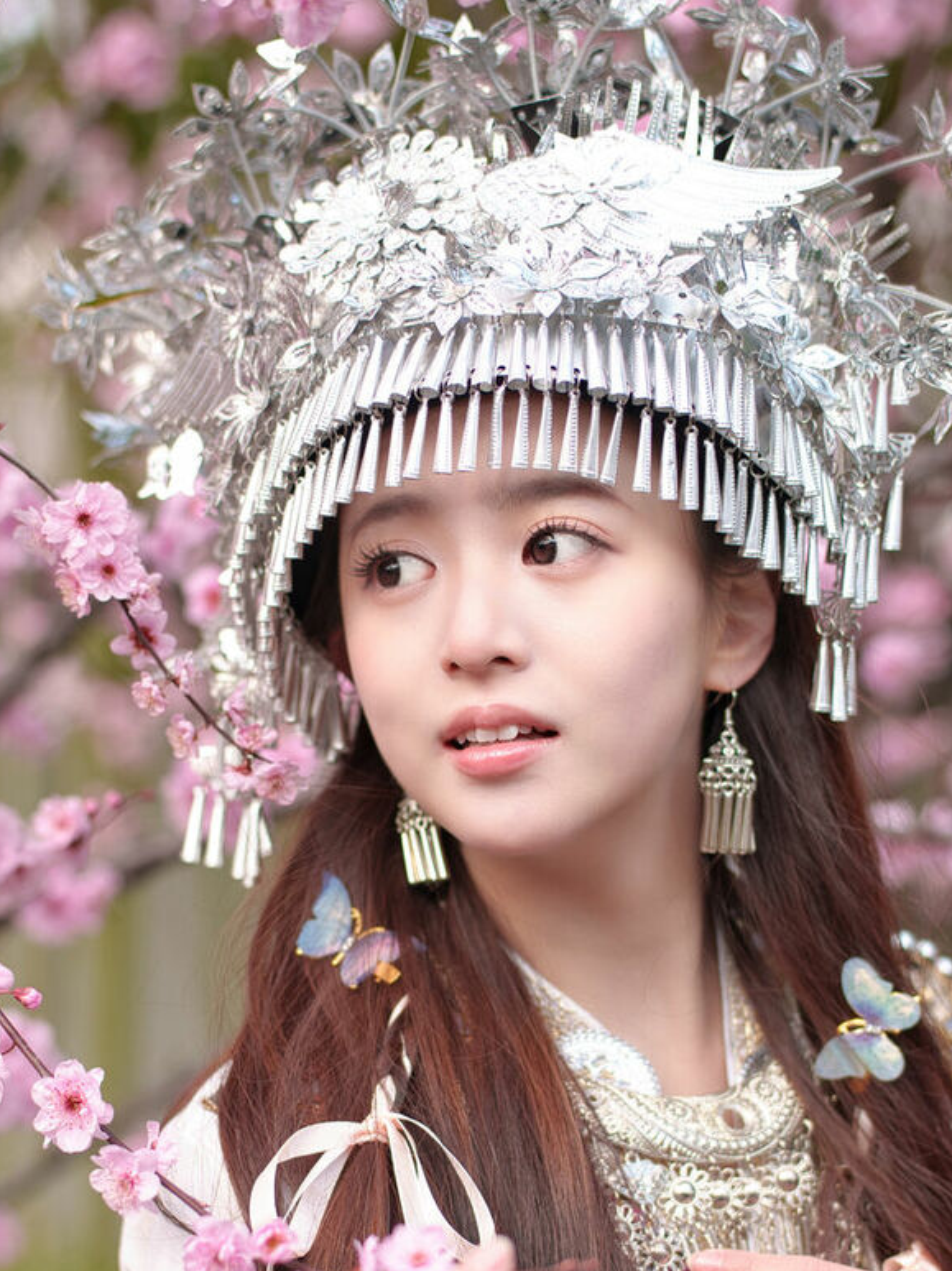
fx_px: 3597
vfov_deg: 19.9
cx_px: 411
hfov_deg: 15.1
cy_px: 900
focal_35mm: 98
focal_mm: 50
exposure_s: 1/500
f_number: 1.8
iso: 100
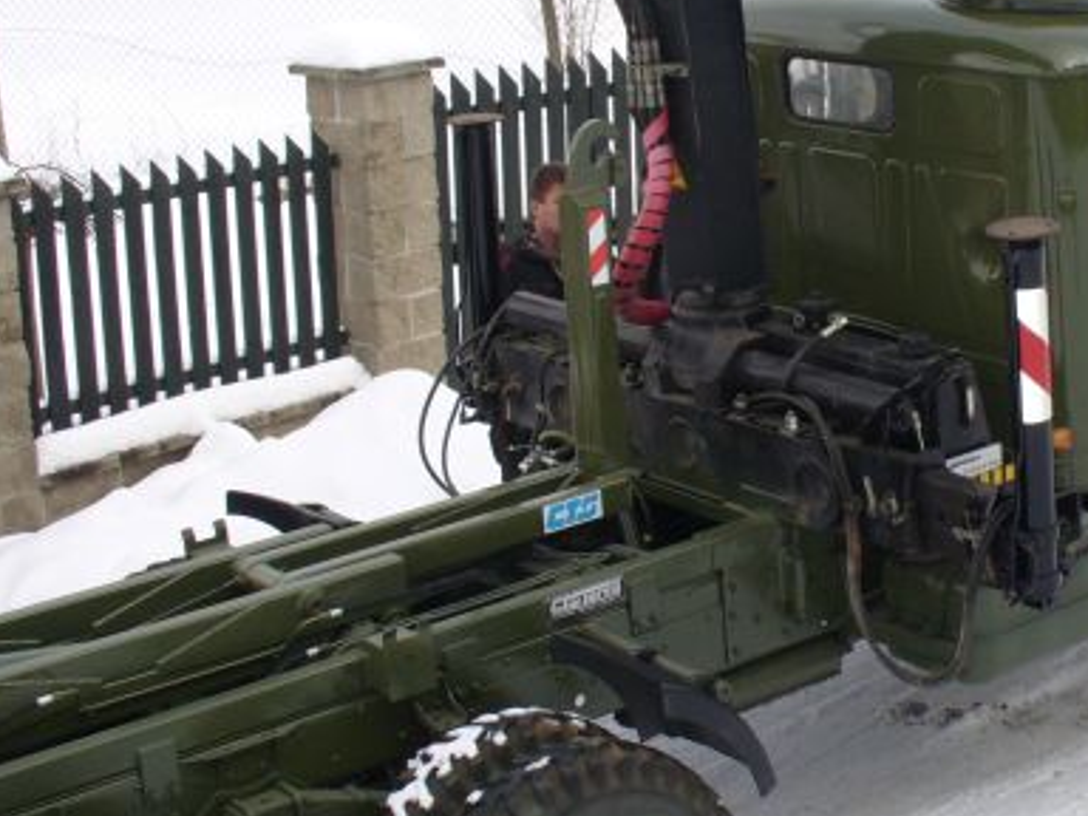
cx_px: 941
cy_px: 351
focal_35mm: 77
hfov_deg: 24.7
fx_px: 2420
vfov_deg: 19.1
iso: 80
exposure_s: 1/125
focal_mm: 6.1
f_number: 5.6
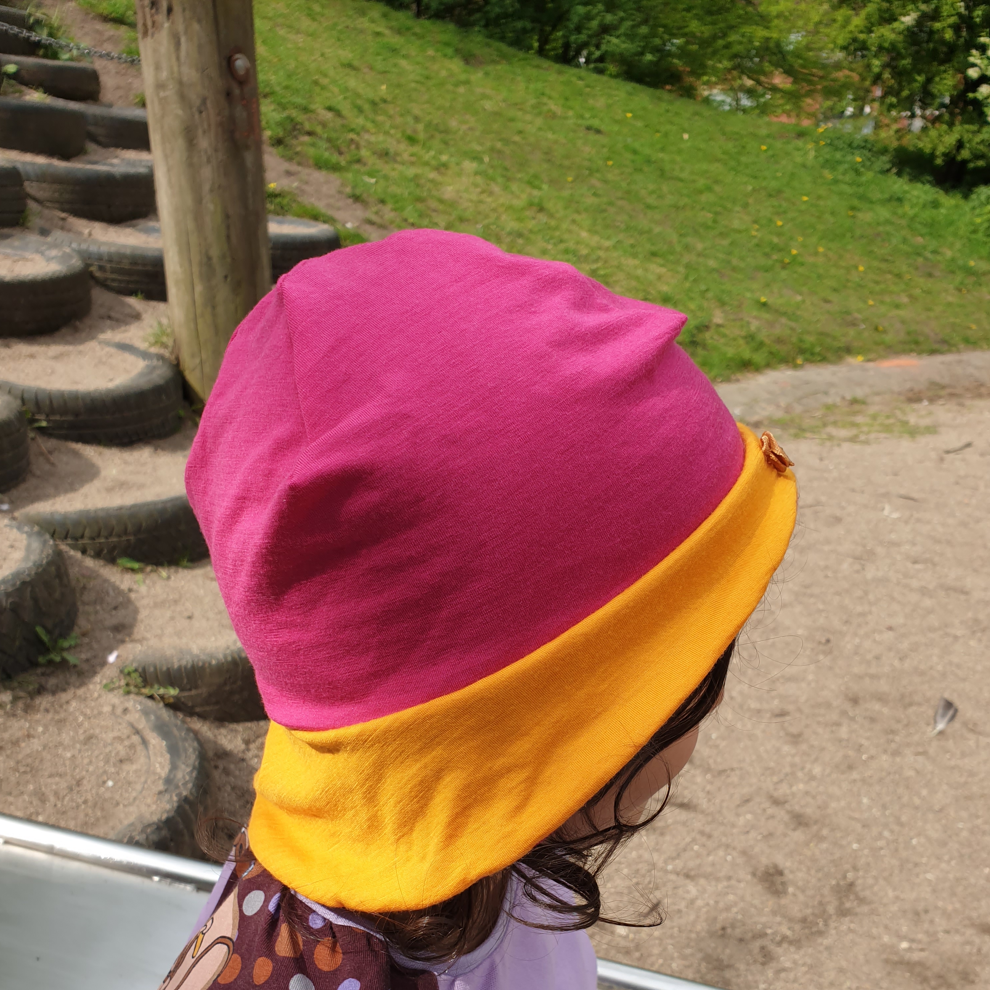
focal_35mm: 31
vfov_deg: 51.5
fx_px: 1003
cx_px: 497
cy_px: 666
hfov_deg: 52.5
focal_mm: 4.3
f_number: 2.4
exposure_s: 1/908
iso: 50
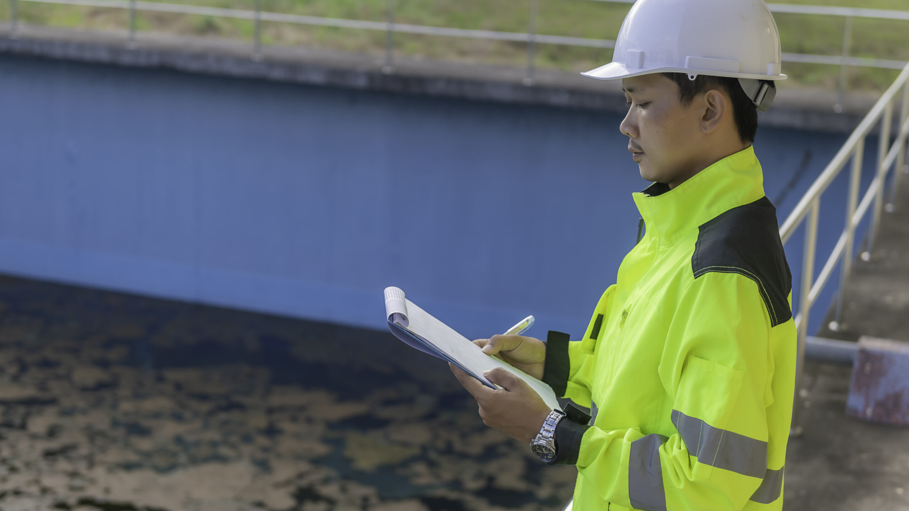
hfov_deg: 33.3
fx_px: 1519
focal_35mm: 63
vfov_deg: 19.1
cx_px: 454
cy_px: 259
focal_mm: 60
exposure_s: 1/160
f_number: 4
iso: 100
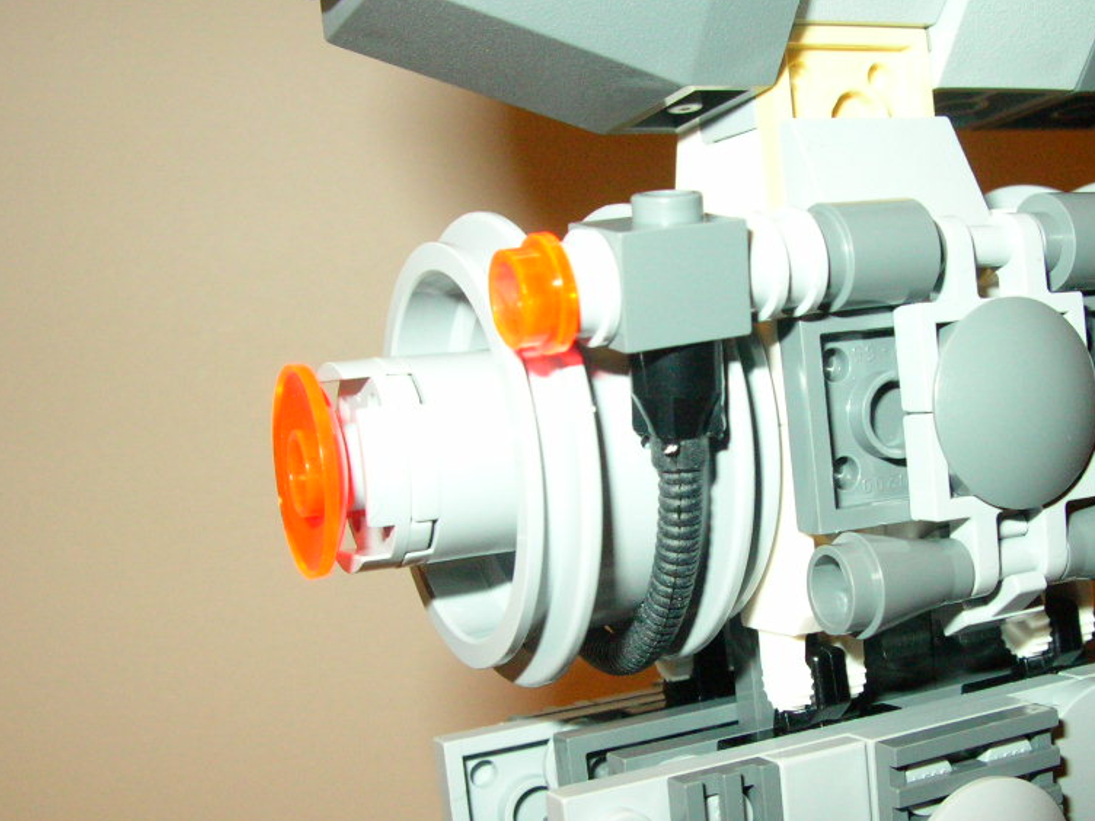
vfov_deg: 29.6
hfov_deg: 38.6
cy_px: 492
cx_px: 692
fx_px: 1550
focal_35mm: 49
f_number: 3.7
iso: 200
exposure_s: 1/60.1
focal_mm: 6
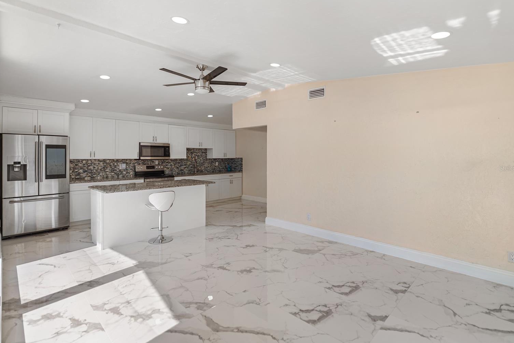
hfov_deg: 93.3
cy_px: 168
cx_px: 257
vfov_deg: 70.5
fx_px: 243
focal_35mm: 17
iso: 64
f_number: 2.8
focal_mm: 16
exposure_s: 1/250
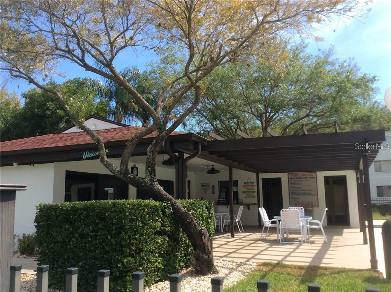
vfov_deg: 44.0
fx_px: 361
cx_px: 196
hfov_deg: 56.9
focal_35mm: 32
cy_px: 146
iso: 32
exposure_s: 1/784
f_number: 2.4
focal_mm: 3.3
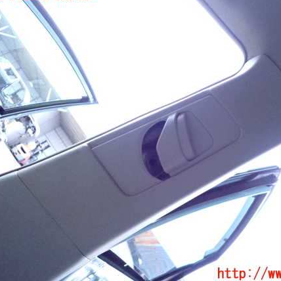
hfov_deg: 52.2
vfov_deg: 52.5
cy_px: 135
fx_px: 285
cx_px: 169
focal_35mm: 31
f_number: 2
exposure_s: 1/125
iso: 2500
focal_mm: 4.5
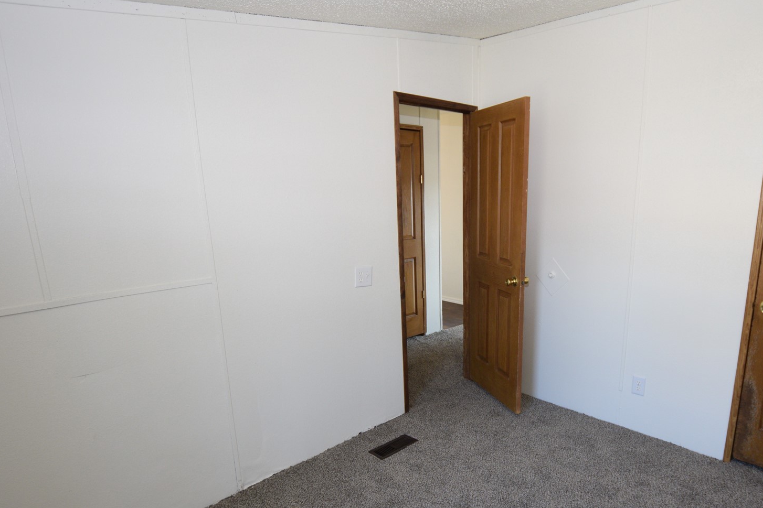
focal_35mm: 21
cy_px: 293
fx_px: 445
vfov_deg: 59.2
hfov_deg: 80.1
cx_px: 464
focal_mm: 10
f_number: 4
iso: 400
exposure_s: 1/60
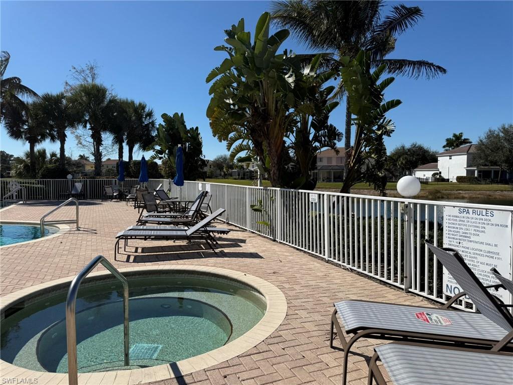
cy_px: 192
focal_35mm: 24
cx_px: 256
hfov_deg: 71.6
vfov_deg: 56.8
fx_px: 356
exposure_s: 1/8130
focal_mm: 6.76
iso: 80
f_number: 1.78
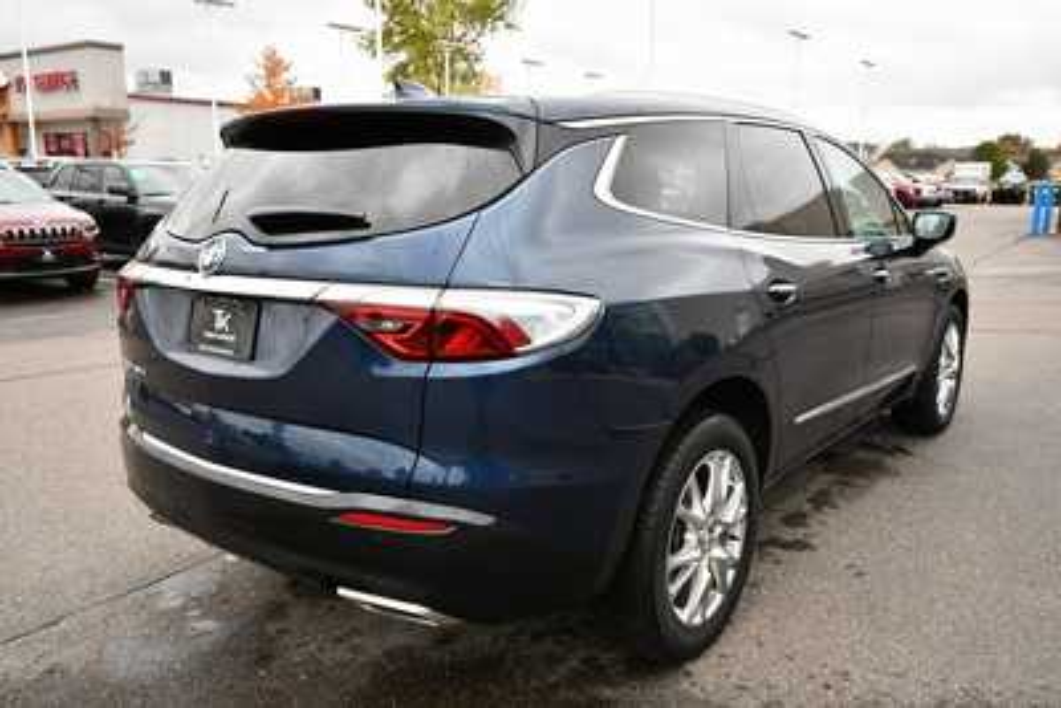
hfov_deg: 61.9
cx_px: 530
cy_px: 354
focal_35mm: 30
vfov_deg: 43.6
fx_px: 884
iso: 800
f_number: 5.6
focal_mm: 20
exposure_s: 1/200
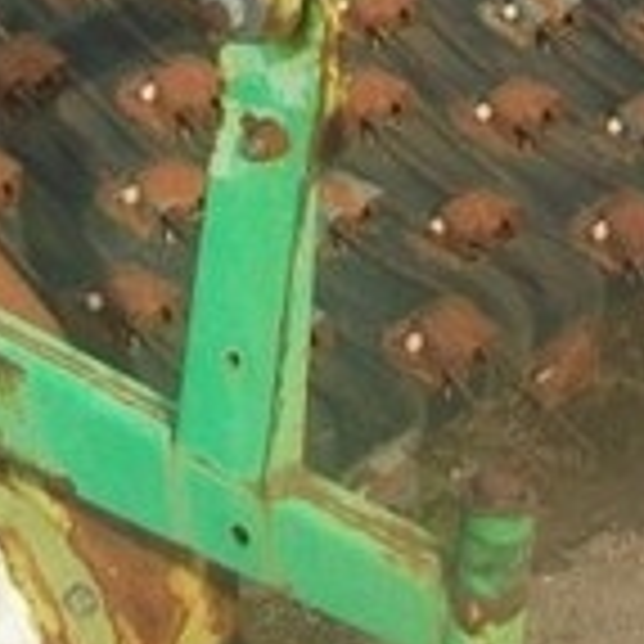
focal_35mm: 158
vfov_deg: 10.4
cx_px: 257
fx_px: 3326
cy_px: -536
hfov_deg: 11.1
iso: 64
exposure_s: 1/500
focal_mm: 5.7
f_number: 2.8
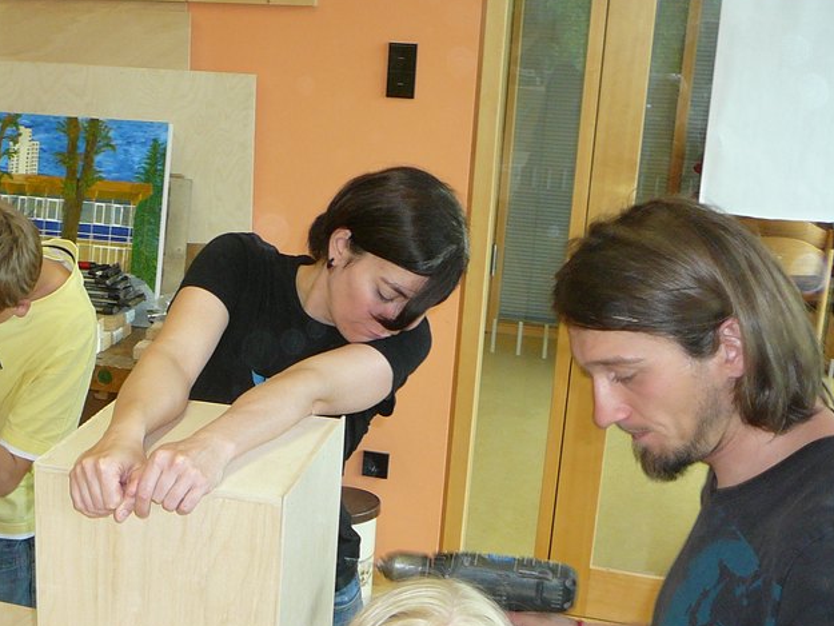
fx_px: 1349
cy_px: 439
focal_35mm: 56
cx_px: 211
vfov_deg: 25.9
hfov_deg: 33.7
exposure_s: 1/30
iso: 100
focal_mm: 5.2
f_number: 2.8
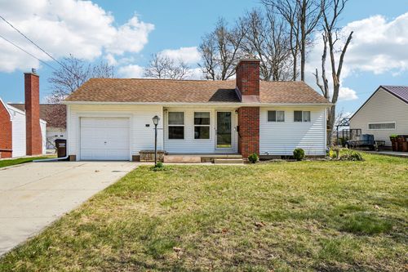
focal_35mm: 27
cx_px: 204
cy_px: 136
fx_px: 306
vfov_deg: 47.9
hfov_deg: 67.4
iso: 100
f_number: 8
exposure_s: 1/350
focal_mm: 18
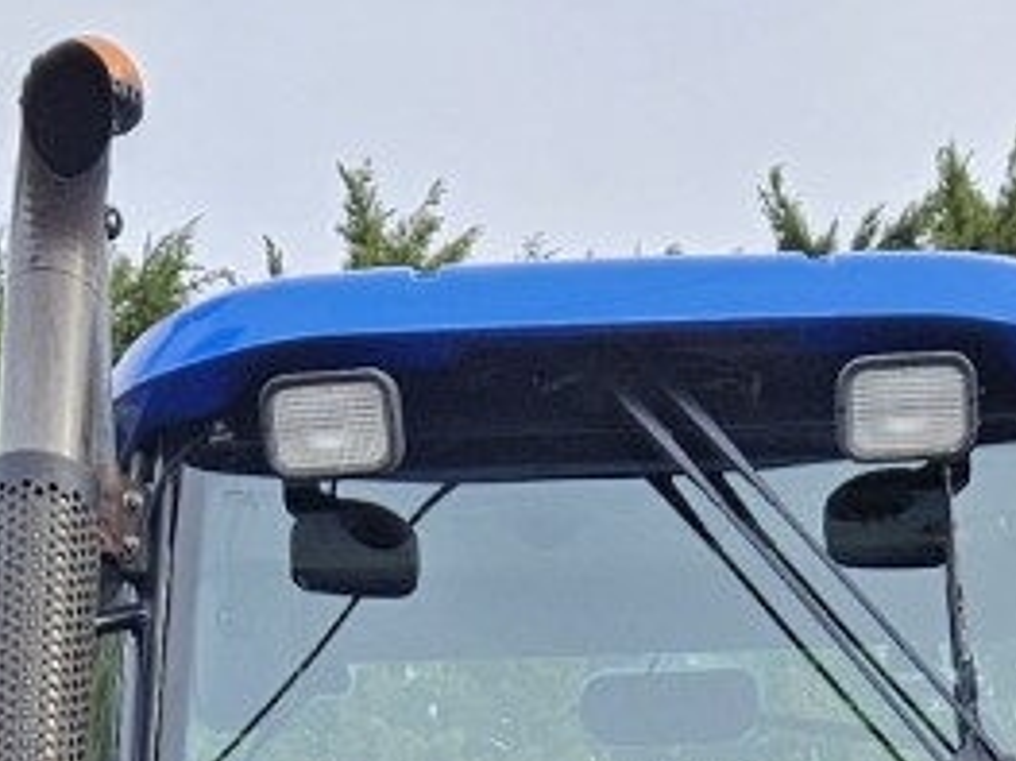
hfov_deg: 15.6
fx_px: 3696
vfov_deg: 9.9
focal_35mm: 126
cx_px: 614
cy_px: 2009
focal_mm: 5.4
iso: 80
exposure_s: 1/719
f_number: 1.8
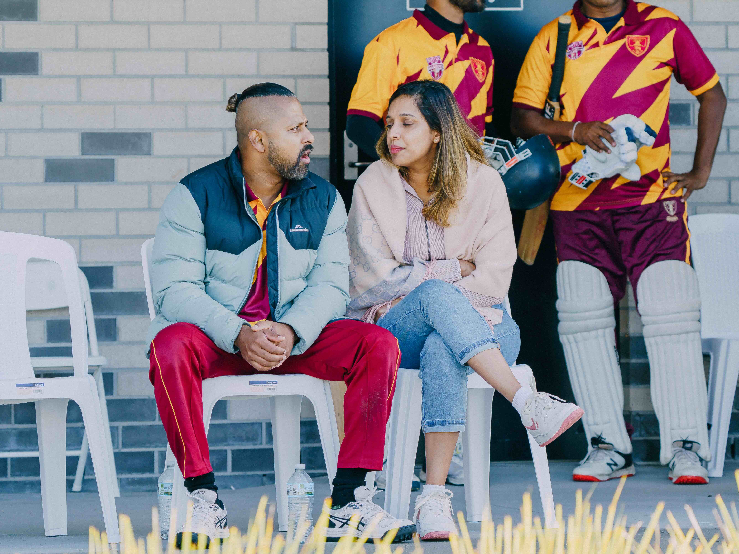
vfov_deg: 6.7
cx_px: 362
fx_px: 4739
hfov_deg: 8.9
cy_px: 277
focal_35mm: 222
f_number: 6.3
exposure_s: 1/250
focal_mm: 205
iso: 320
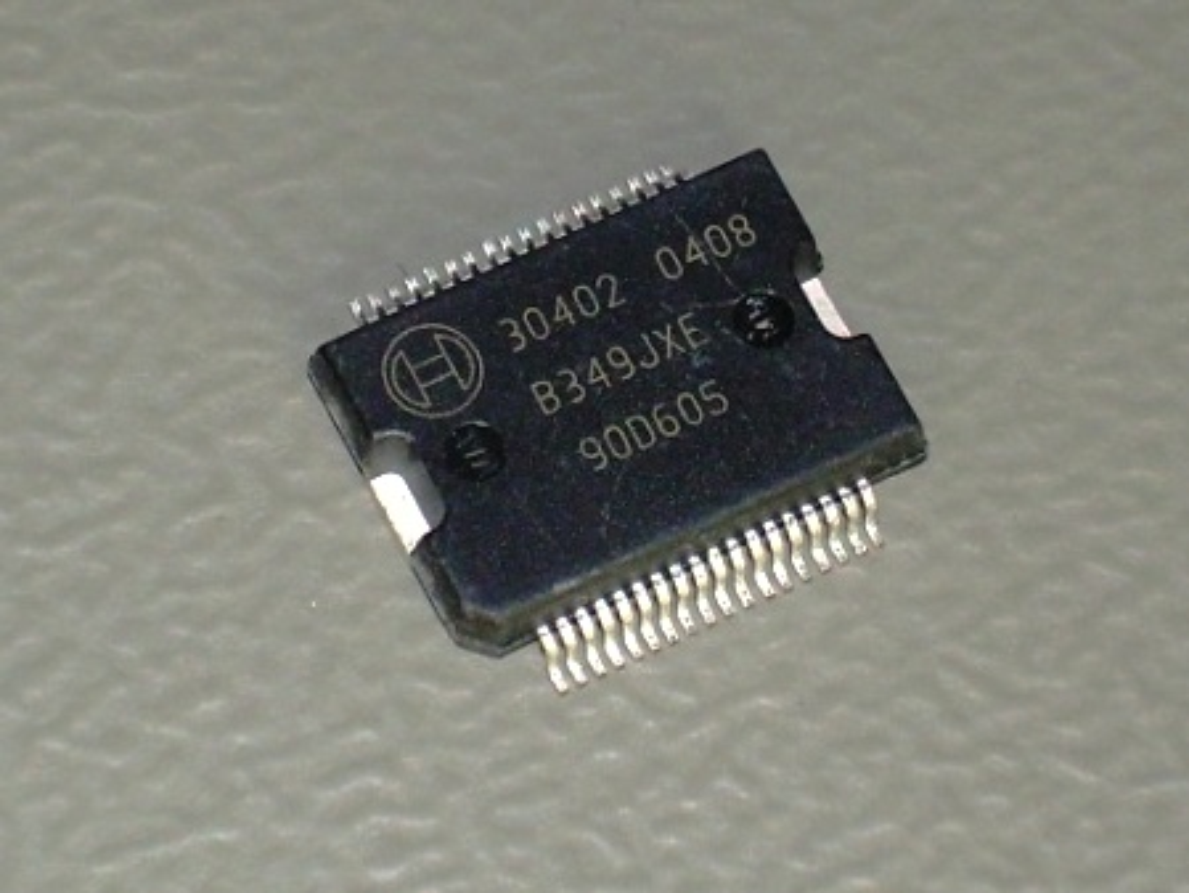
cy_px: 446
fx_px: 3779
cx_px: 594
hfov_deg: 17.9
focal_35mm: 110
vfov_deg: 13.5
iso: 50
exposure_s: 1/60
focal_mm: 18.9
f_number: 4.9
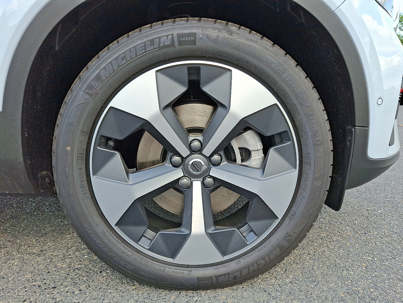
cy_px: 152
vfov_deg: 54.9
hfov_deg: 69.4
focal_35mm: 25
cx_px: 202
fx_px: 291
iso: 25
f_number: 1.8
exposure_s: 1/312
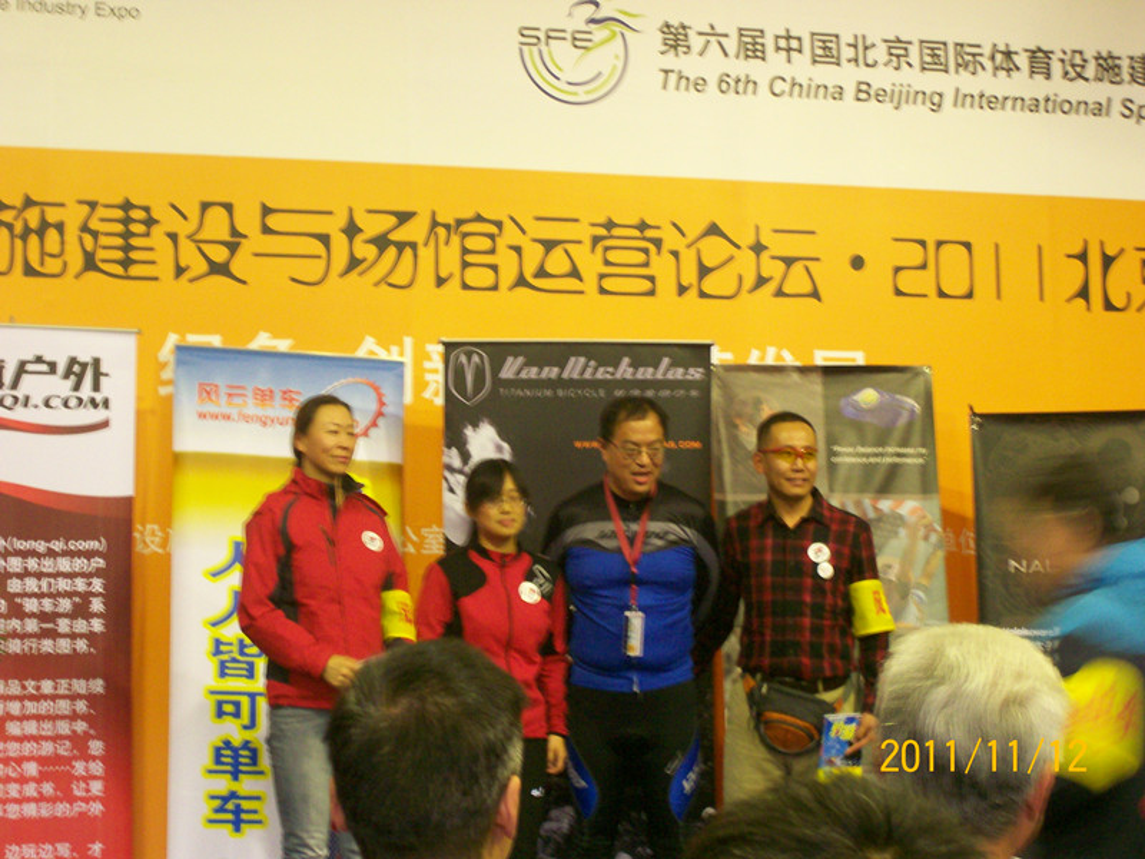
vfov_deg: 19.9
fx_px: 2448
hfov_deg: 26.3
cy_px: 430
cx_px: 572
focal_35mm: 74
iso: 200
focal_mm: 12.4
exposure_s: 1/6.12
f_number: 4
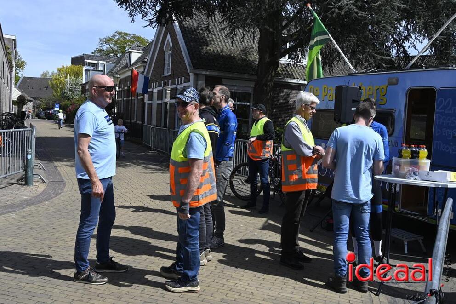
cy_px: 152
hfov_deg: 51.9
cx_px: 228
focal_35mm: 37
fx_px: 469
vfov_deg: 35.9
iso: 100
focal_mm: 25
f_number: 7.1
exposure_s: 1/400
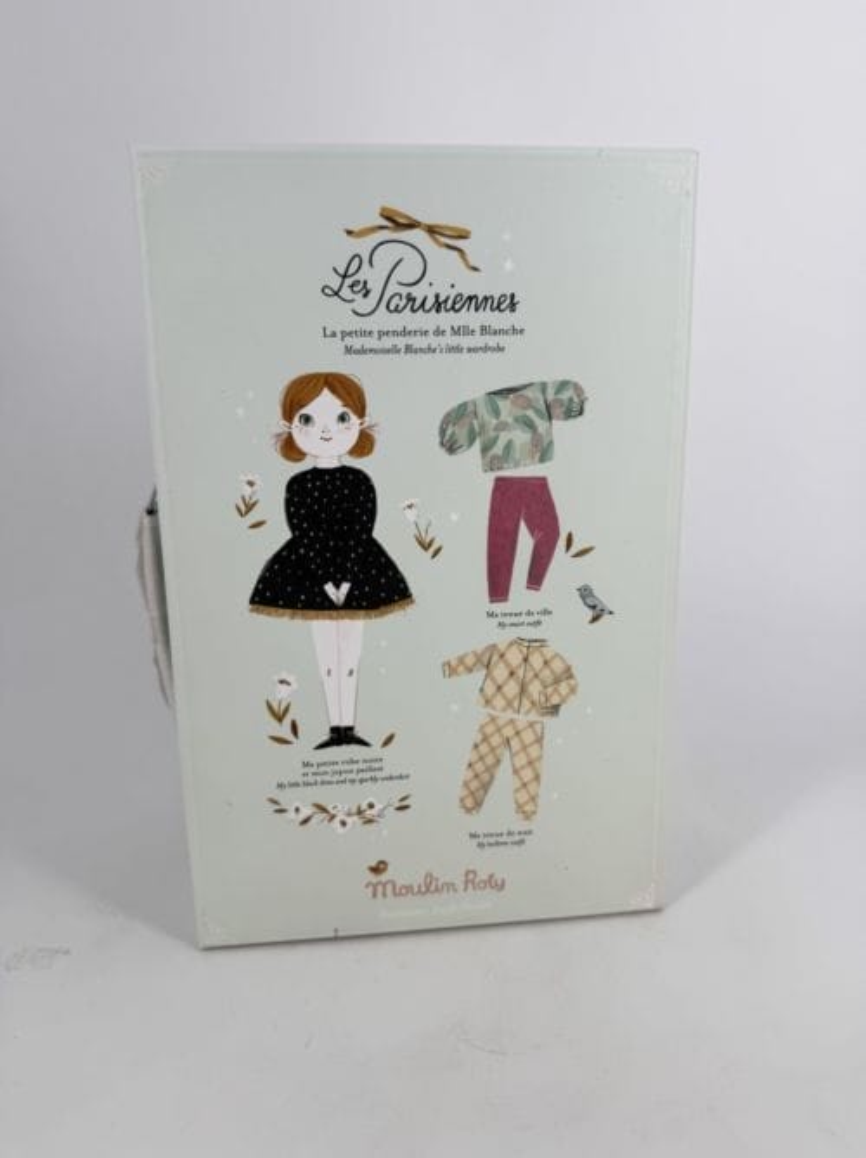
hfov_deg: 56.7
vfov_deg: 71.7
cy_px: 579
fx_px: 802
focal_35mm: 24
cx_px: 433
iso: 80
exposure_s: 1/1172
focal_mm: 6.76
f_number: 1.78
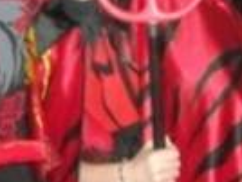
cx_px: 38
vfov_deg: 10.6
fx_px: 966
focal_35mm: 138
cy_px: -33
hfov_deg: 14.2
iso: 800
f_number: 2.8
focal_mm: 5.7
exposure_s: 1/60
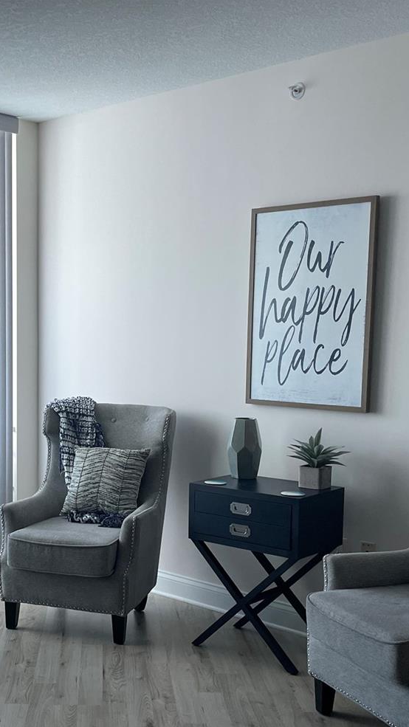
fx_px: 887
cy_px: 438
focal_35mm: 46
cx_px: 82
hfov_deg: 25.5
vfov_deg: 44.3
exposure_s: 1/120
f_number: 1.6
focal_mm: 4.2
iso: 100
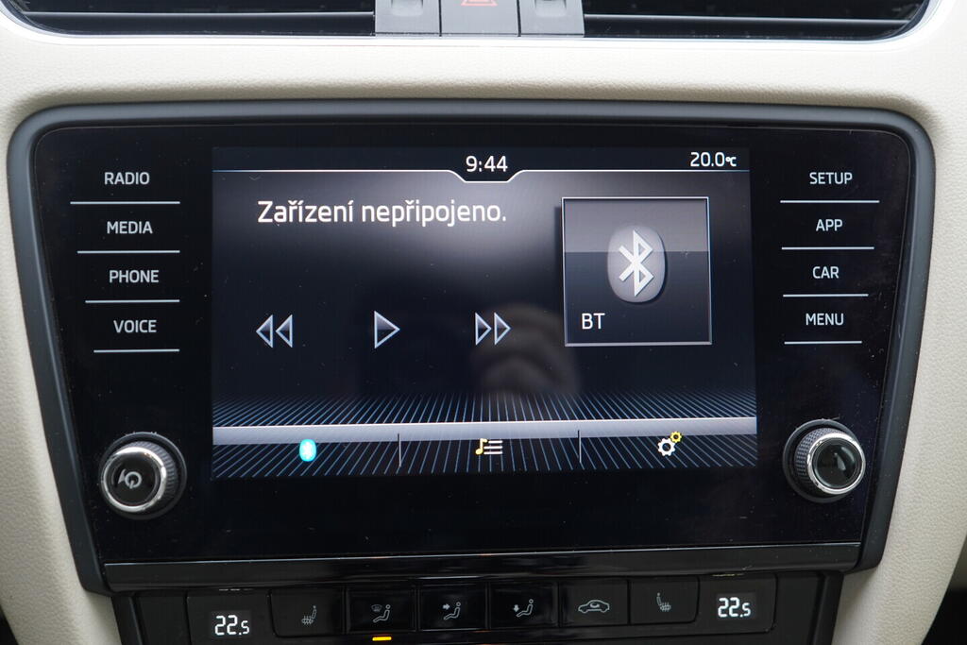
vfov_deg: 36.9
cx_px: 484
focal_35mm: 36
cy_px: 322
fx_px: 967
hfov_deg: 53.1
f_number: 2.8
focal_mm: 24
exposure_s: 1/40
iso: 250
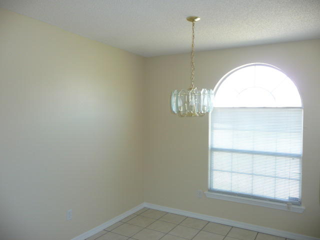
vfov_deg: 49.7
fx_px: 259
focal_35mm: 28
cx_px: 160
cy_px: 120
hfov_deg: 63.4
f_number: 3.3
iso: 100
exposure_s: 1/30
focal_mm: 4.7
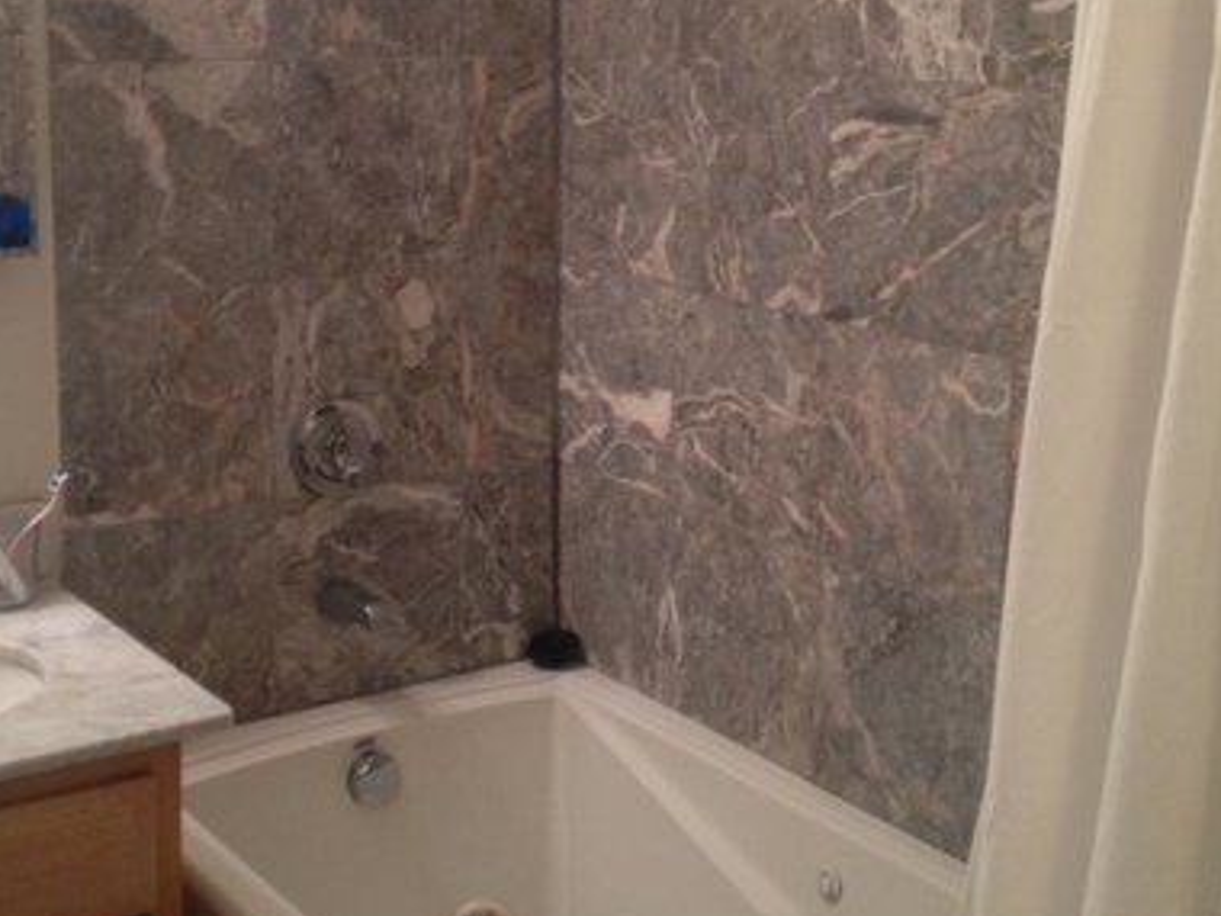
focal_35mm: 59
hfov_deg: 32.6
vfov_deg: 24.7
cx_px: 508
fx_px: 2081
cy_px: 296
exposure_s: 1/20
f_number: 2.4
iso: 160
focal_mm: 4.28
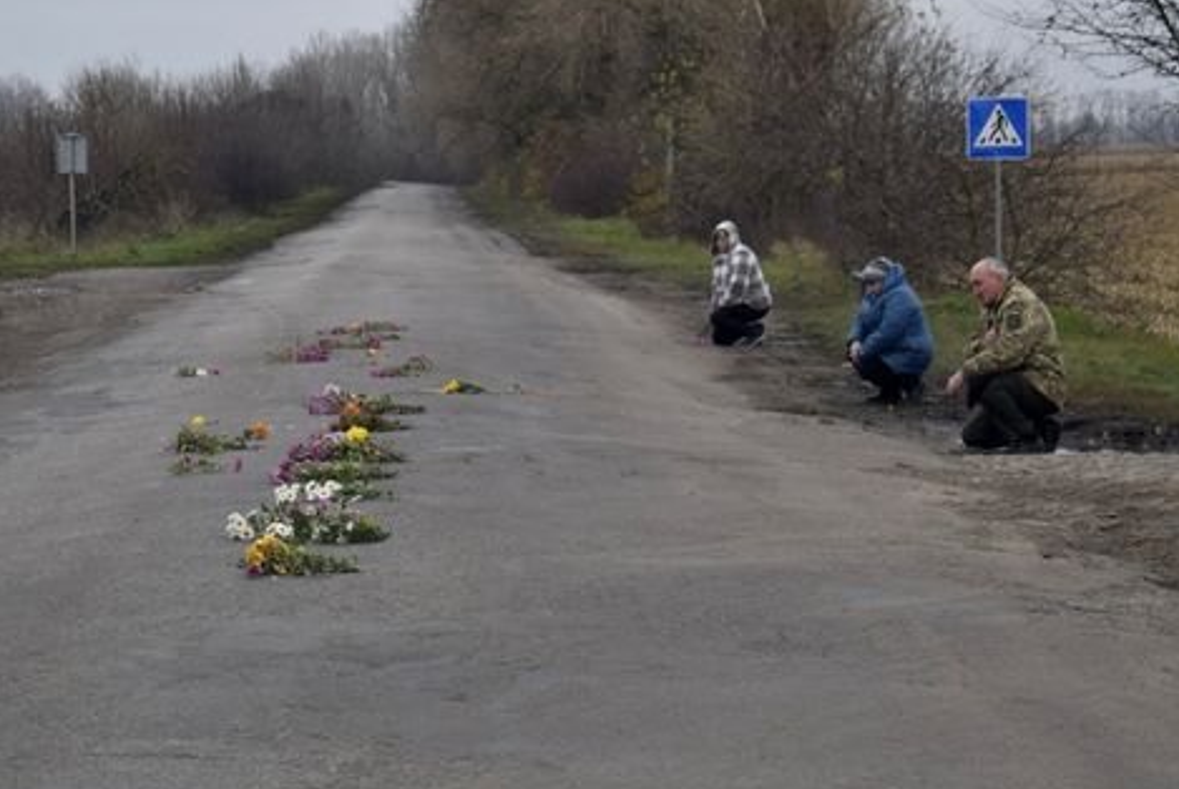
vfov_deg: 10.4
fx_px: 4322
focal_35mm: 132
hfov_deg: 15.5
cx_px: 458
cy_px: 401
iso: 400
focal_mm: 55
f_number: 5.6
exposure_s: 1/320
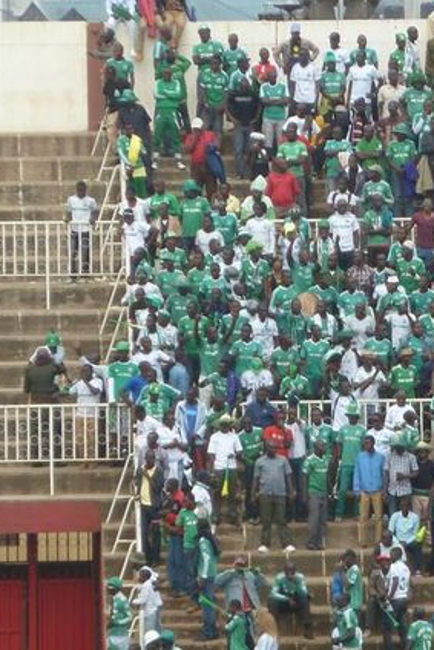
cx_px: 390
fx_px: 10063
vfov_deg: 3.7
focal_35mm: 557
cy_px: 326
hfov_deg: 2.5
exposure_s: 1/200
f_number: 4.9
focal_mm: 49.2
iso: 80
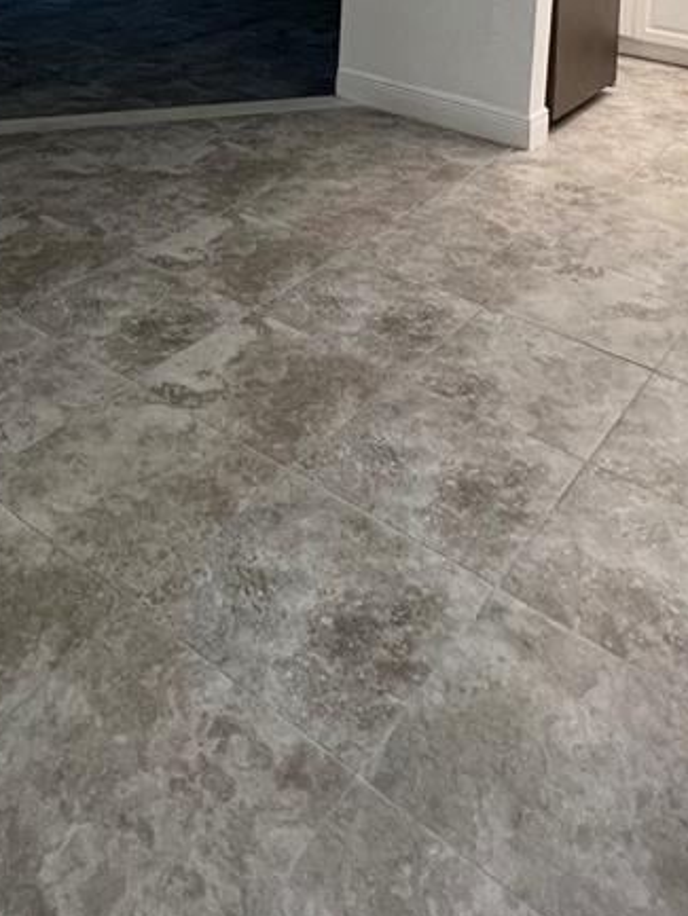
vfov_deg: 40.1
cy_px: -123
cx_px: 243
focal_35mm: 36
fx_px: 954
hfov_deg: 39.3
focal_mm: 1.57
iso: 100
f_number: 1.8
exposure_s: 1/120
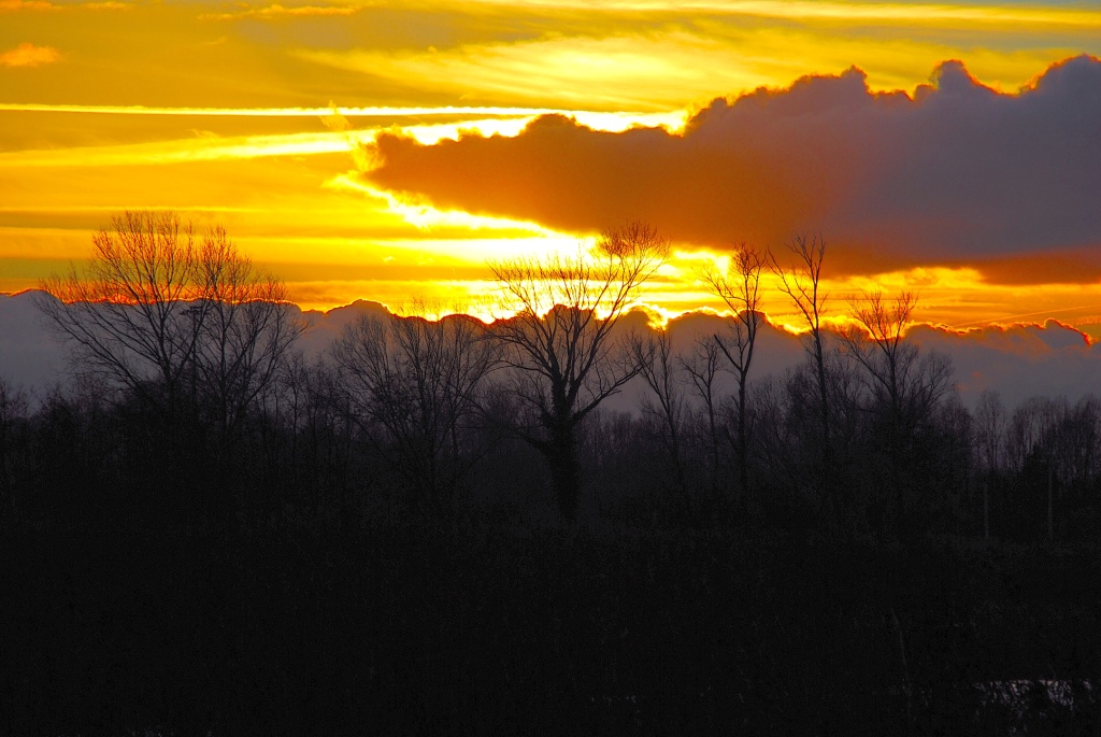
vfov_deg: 6.8
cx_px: 550
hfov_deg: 10.1
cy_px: 368
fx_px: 6199
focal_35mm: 202
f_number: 11
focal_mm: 135
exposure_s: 1/400
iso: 100
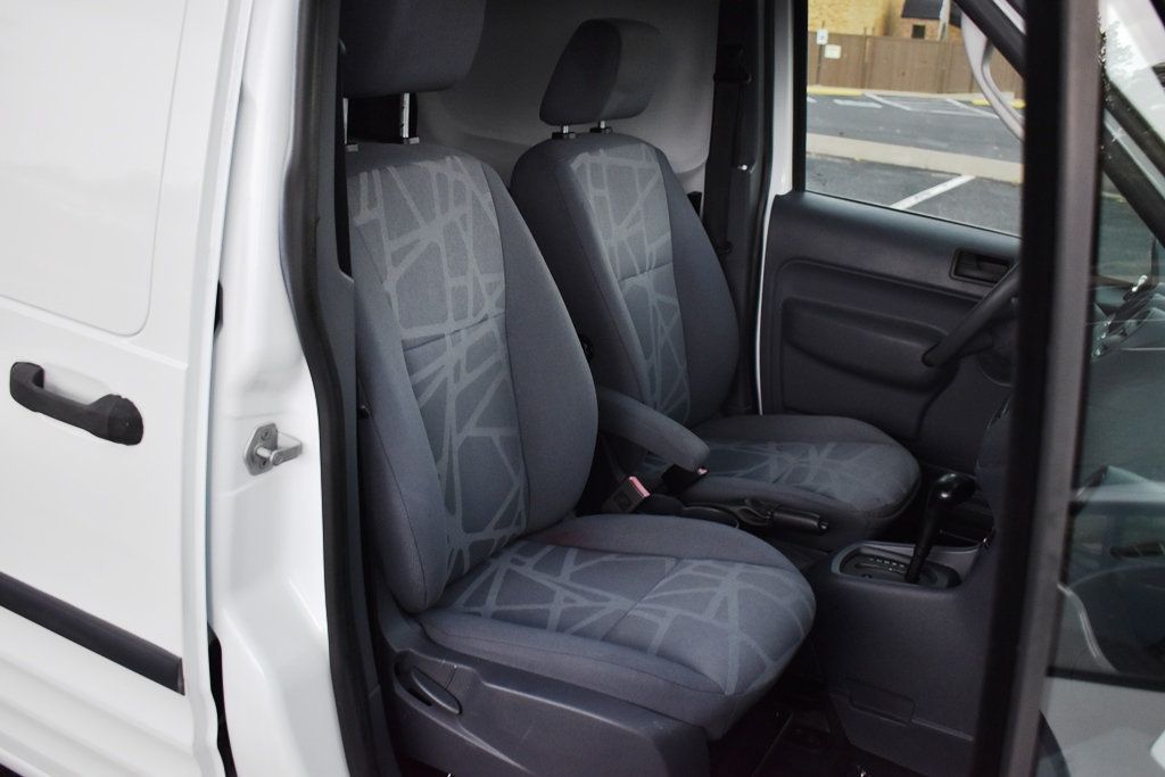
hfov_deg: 53.1
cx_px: 582
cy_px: 388
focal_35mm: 36
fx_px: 1165
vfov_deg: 36.9
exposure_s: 1/125
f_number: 4
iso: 1000
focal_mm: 24
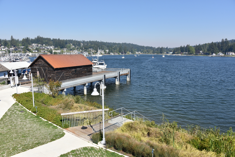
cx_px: 118
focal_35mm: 28
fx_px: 183
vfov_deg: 46.4
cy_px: 78
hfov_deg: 65.5
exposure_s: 1/250
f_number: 8
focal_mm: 28
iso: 100
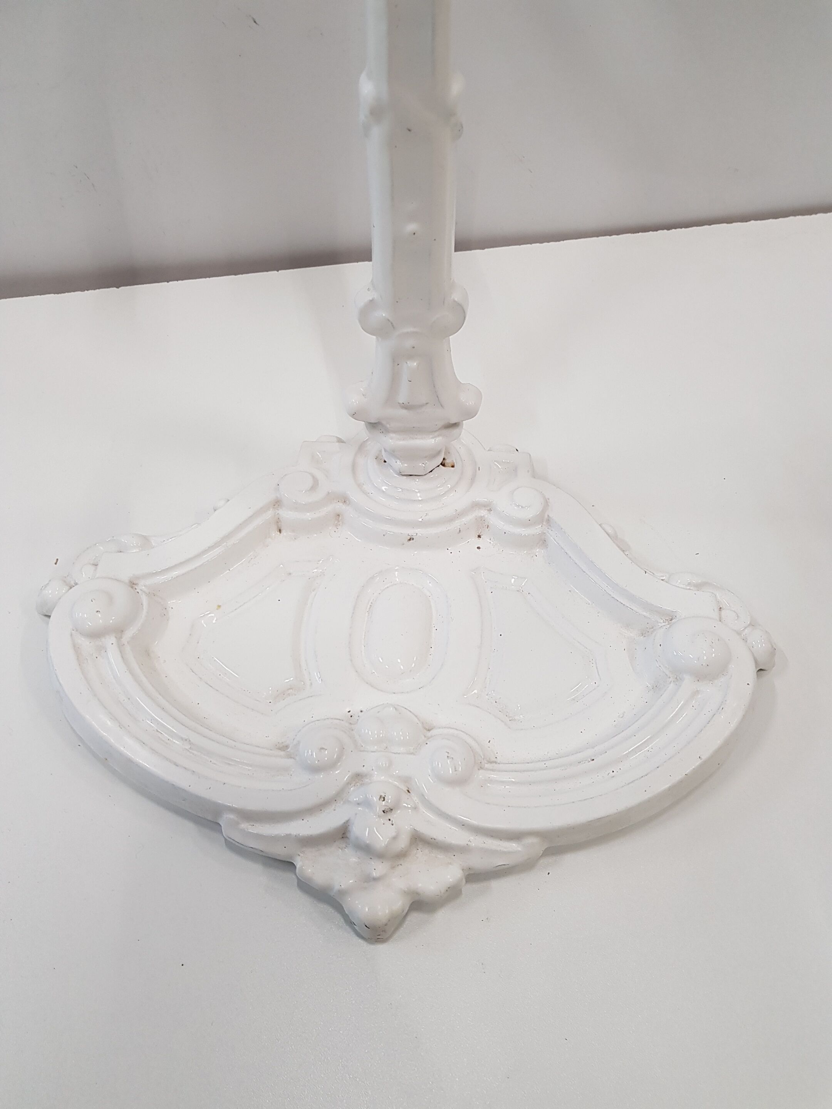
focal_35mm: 26
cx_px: 416
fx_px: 833
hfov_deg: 53.1
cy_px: 554
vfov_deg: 67.3
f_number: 1.7
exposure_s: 1/50
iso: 100
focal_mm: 4.2
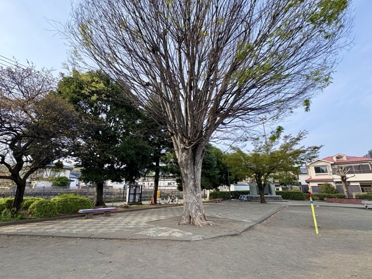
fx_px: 161
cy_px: 146
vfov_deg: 81.7
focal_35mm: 15
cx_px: 179
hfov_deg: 98.1
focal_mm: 2.22
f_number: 2.2
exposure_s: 1/428
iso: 64
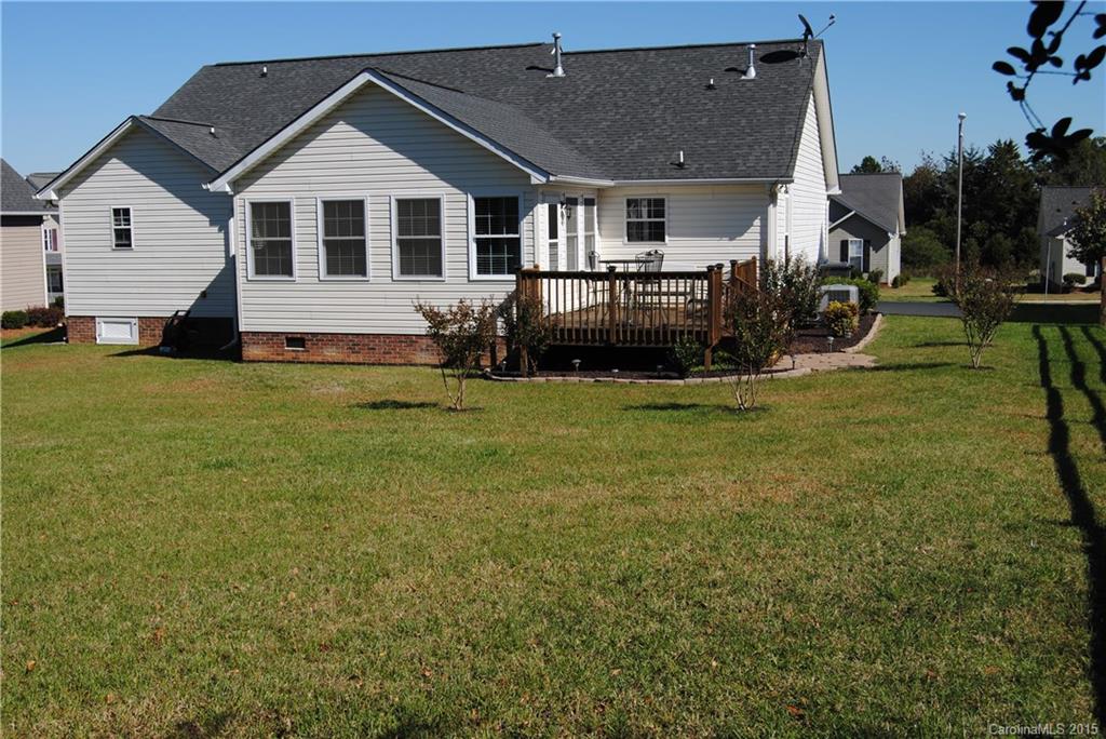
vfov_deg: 34.3
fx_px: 1199
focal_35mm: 39
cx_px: 553
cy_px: 370
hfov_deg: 49.5
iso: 100
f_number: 9
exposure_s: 1/320
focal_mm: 26
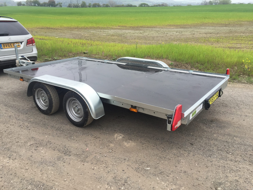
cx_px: 126
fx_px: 212
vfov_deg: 48.2
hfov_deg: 61.7
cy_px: 95
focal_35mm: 29
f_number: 2.2
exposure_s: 1/608
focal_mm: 4.15
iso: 32
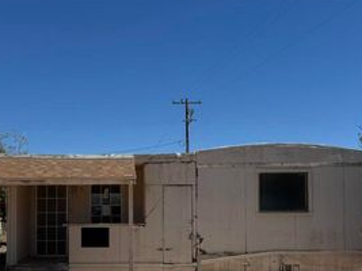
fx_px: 470
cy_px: 192
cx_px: 150
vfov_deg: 31.8
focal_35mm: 45
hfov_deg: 42.0
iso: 80
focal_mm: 6.76
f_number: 1.78
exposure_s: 1/7937
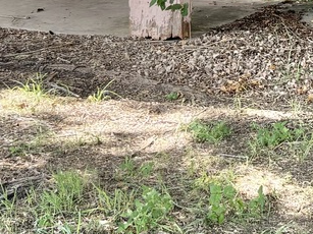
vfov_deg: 11.4
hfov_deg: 15.6
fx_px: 1103
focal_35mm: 122
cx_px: 373
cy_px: -160
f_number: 1.6
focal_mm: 5.96
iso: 50
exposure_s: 1/169
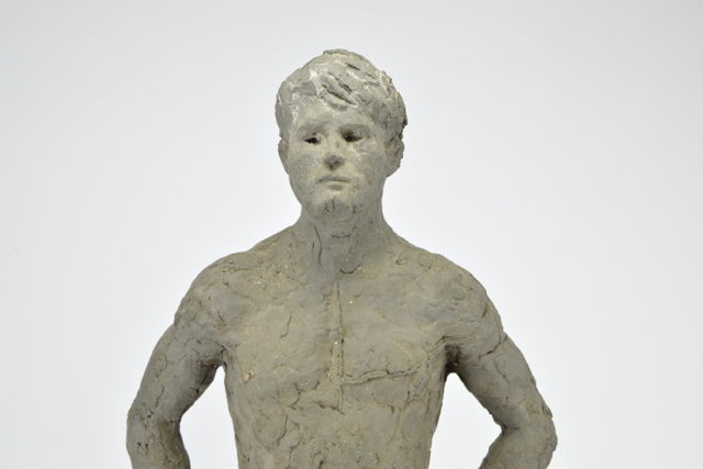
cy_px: 234
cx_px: 352
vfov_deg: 16.6
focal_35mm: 82
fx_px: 1611
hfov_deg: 24.6
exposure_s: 1/125
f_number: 5.6
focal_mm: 55
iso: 800
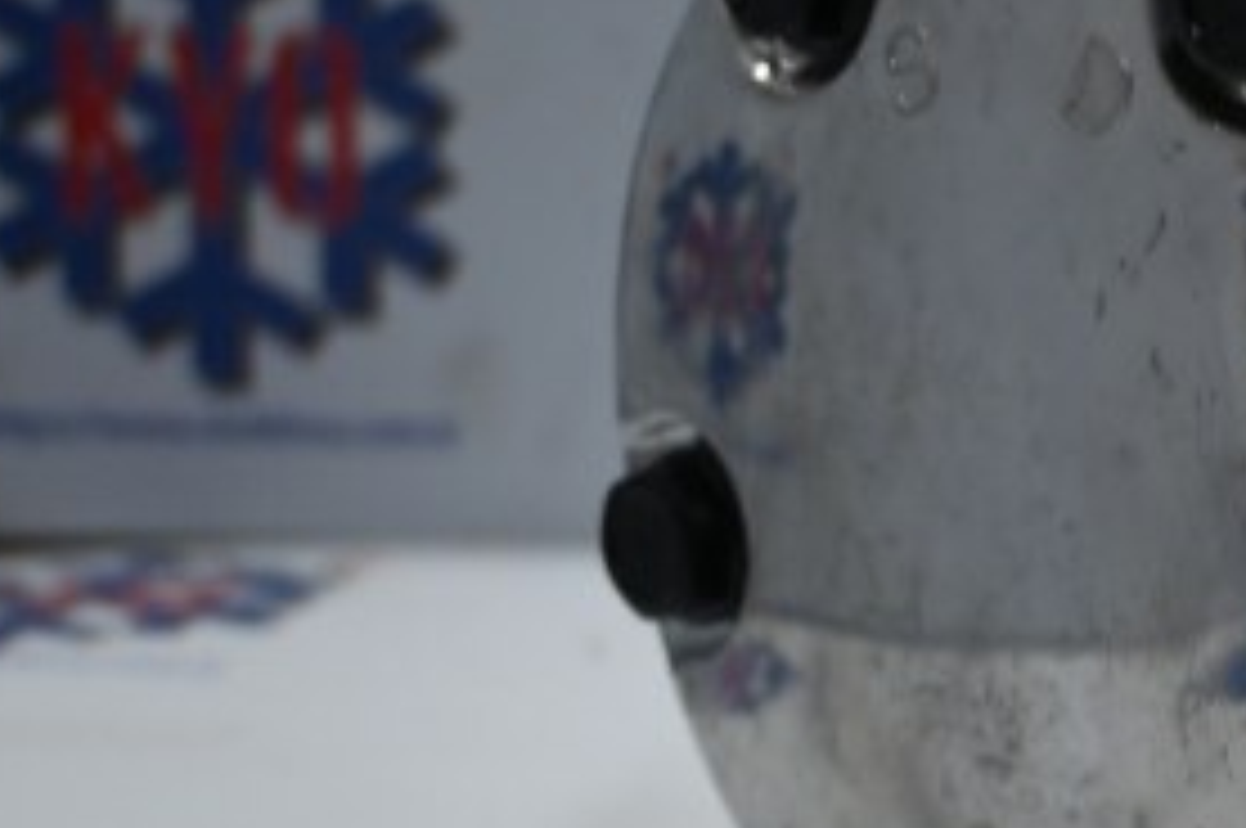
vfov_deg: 12.6
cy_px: 286
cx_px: 1588
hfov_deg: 17.7
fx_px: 3749
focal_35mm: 108
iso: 640
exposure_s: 1/125
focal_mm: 25
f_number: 4.2
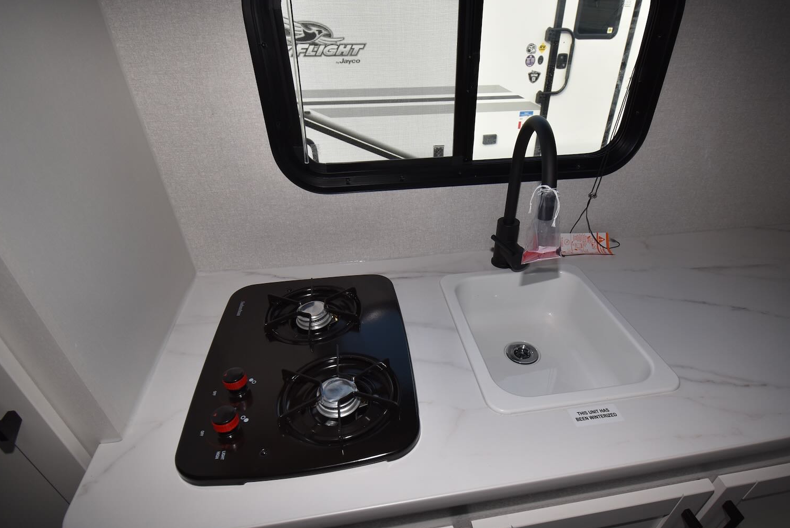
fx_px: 395
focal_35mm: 18
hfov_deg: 89.9
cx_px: 418
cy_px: 313
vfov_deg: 66.9
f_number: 5
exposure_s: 1/100
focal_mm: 10
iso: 280
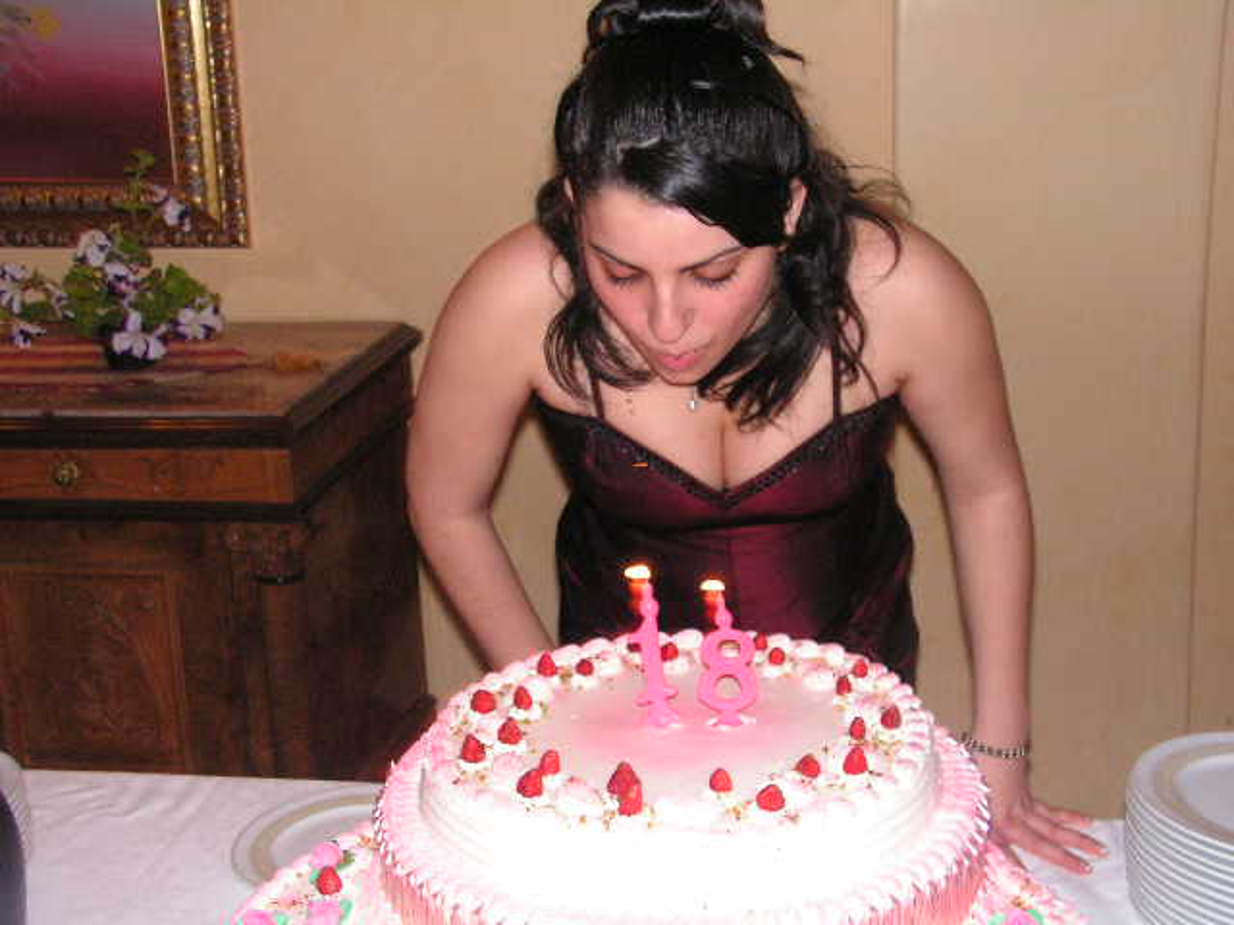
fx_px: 1711
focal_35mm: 48
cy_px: 462
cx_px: 617
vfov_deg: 30.3
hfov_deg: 39.7
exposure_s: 1/40
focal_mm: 8.1
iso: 200
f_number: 3.2
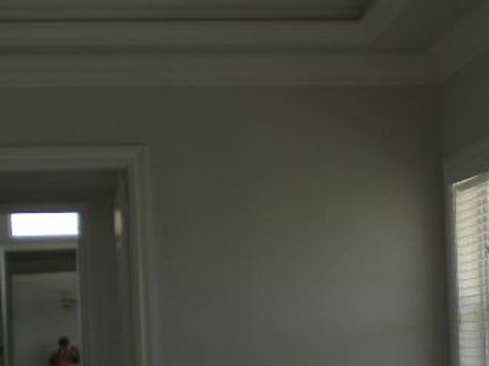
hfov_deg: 17.7
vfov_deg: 13.2
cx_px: 428
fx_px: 1553
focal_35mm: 110
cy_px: 392
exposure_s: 1/160
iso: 80
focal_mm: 6.3
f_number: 3.1
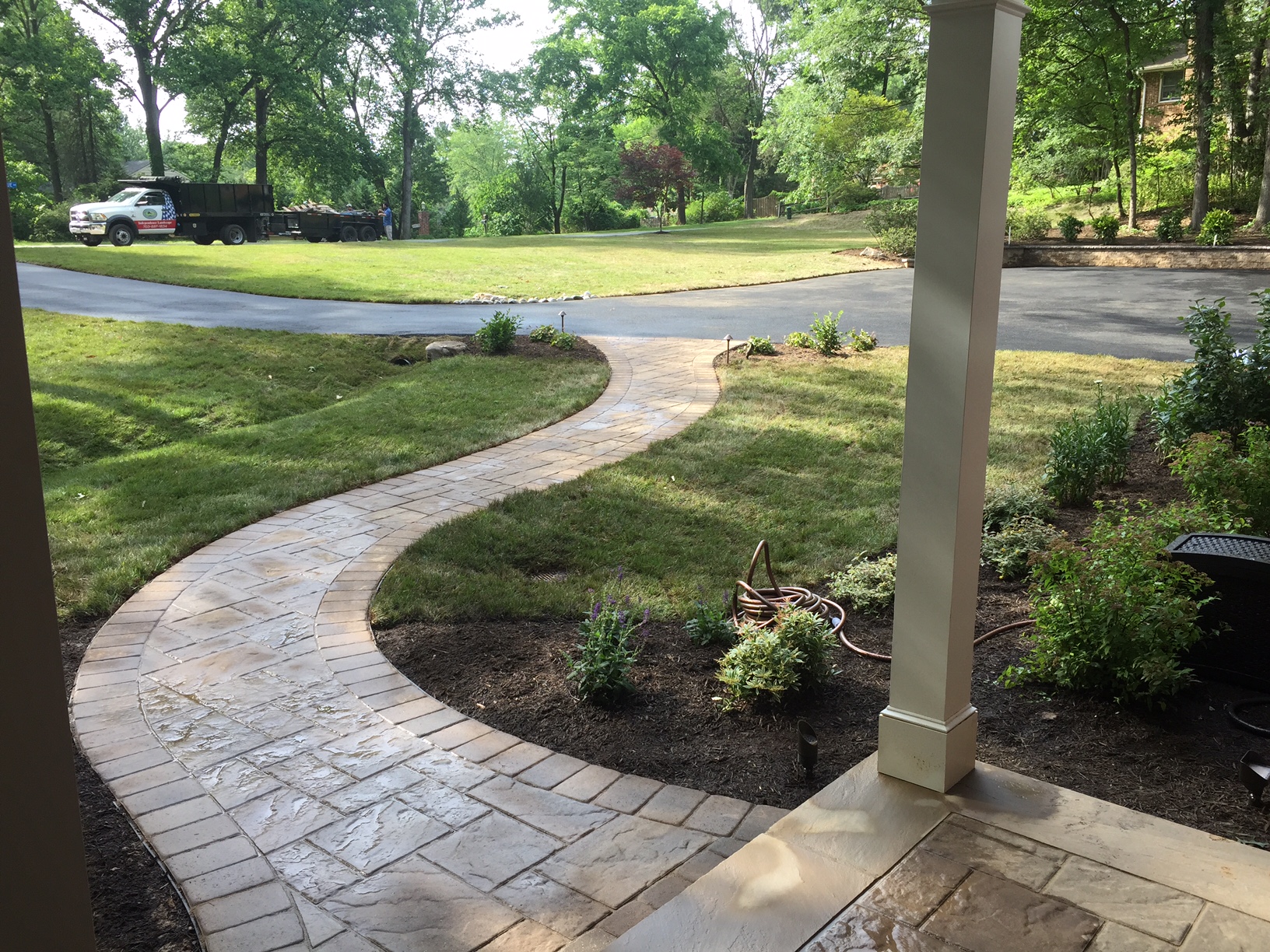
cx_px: 635
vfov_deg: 48.2
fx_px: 1064
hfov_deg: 61.7
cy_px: 476
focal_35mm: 29
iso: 32
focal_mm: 4.15
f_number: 2.2
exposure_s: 1/196
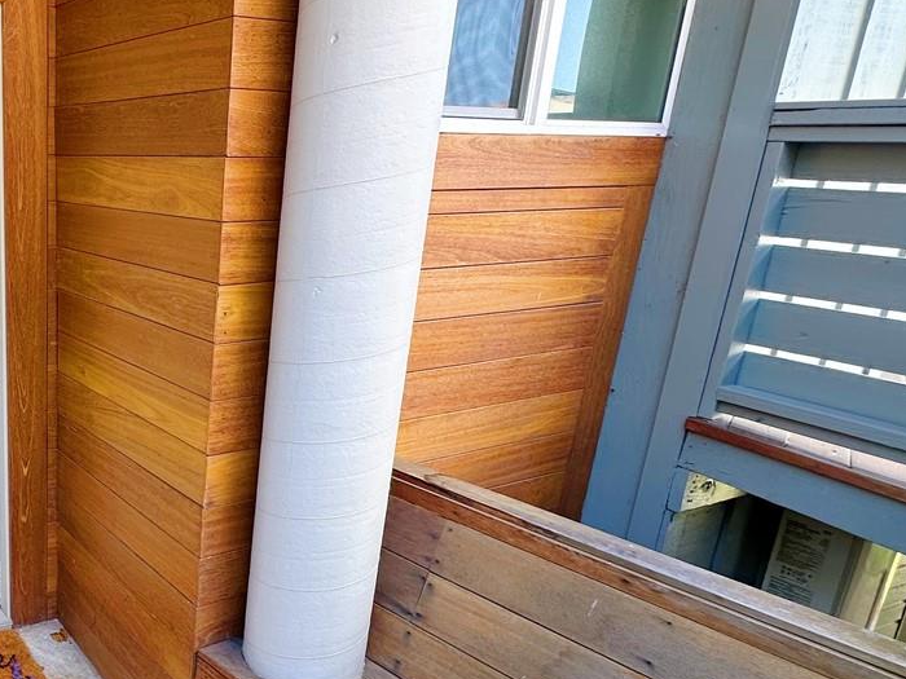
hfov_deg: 49.5
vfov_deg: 43.9
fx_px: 838
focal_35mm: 32
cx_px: 65
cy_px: 416
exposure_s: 1/133
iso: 40
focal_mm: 2.22
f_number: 2.2
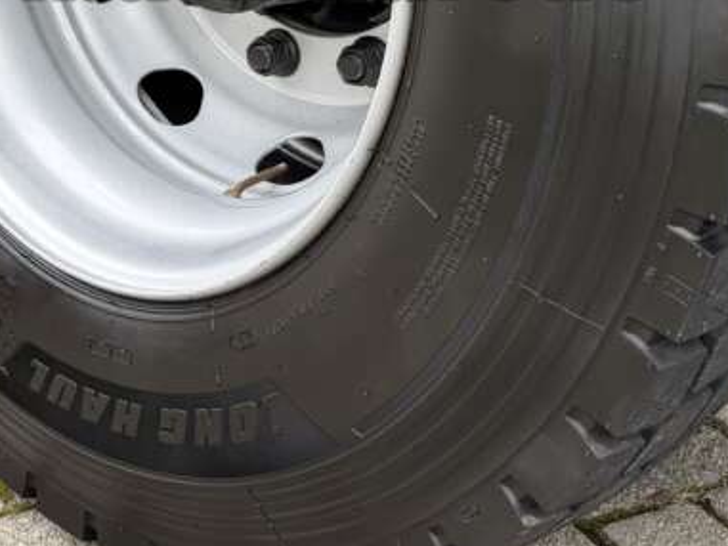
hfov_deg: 27.7
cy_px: -99
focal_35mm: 68
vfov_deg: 20.3
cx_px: 99
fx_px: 1431
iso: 80
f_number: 1.78
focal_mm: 6.76
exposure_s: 1/269
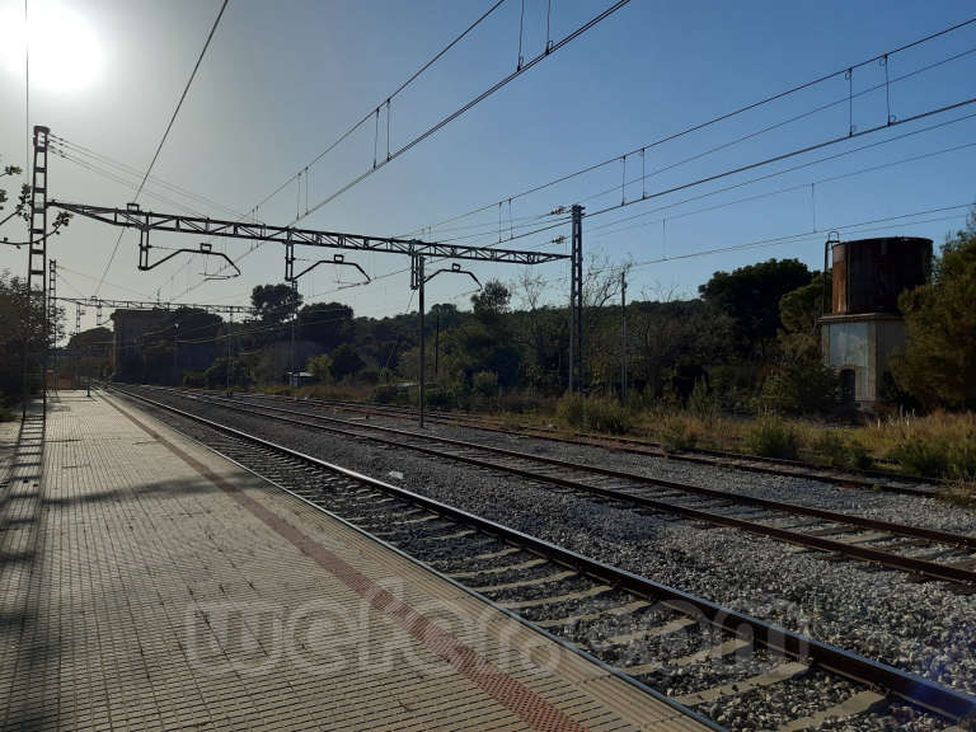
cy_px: 366
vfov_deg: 53.1
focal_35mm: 26
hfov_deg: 67.3
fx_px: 733
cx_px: 488
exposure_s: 1/3831
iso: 40
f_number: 1.7
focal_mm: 3.92
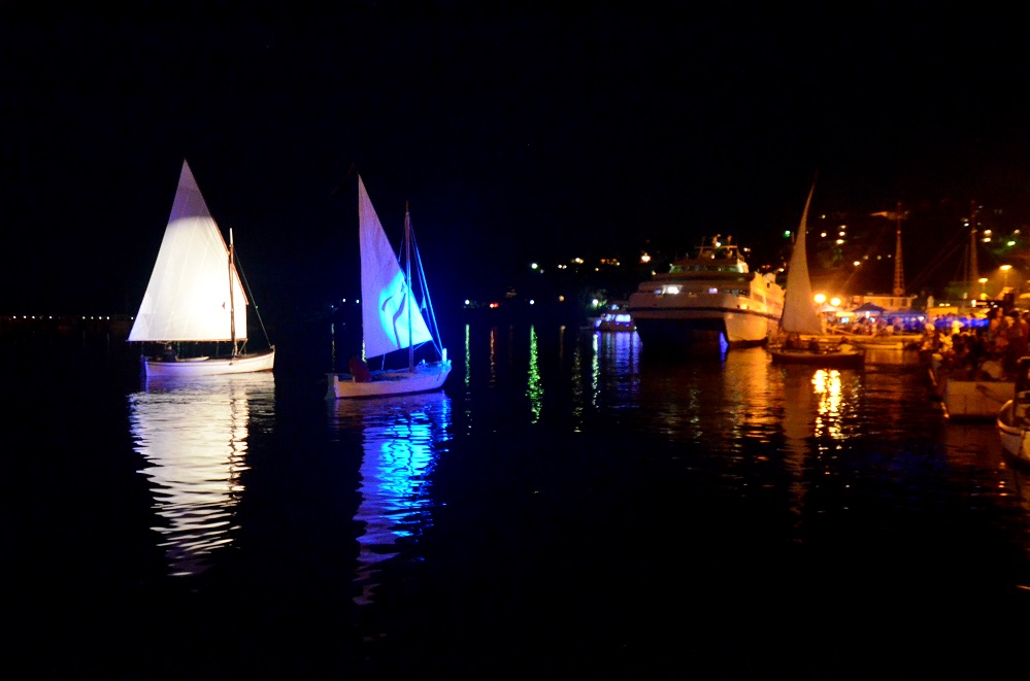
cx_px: 515
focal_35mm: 36
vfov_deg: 36.7
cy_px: 340
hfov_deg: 53.2
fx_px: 1028
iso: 6400
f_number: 4
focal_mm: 24
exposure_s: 1/25
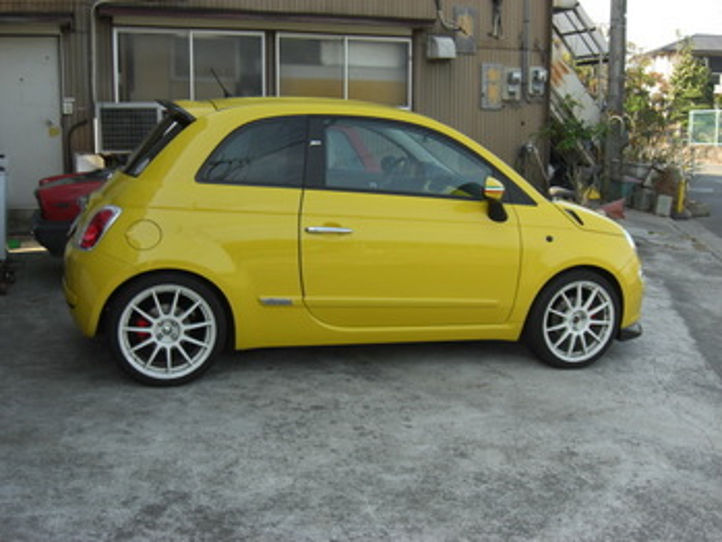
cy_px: 271
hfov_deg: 49.0
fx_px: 793
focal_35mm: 38
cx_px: 361
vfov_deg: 37.7
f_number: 2.8
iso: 80
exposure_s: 1/400
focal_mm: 7.9
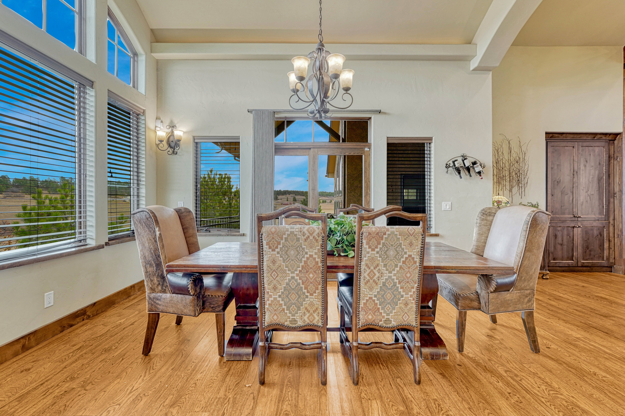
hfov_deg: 99.3
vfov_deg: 76.2
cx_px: 312
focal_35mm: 15
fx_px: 265
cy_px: 208
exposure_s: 1/50
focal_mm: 15.3
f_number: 8
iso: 400
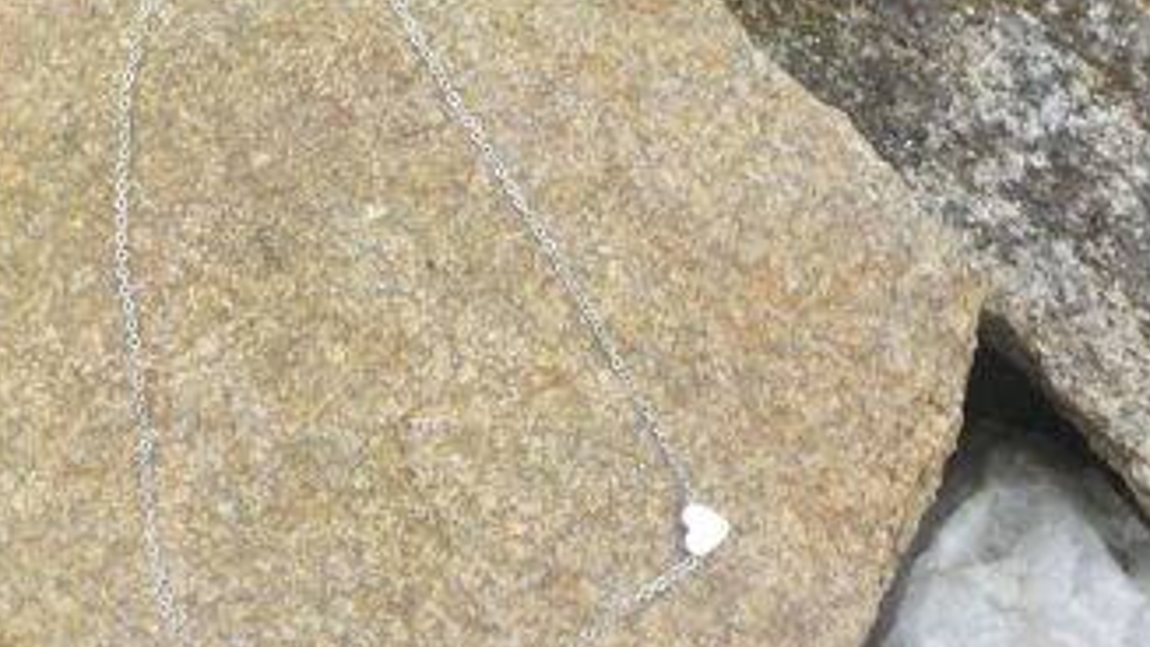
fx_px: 1464
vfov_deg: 24.9
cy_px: 366
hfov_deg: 42.5
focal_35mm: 48
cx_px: 408
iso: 125
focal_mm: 4.1
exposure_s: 1/400
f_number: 3.3
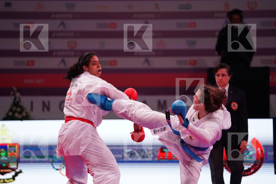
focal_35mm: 167
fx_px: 1280
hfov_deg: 12.3
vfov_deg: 8.2
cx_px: 138
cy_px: 92
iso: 3200
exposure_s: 1/1000
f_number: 2.8
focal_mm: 167
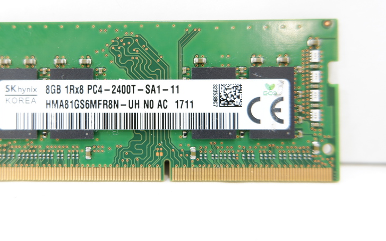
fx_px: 347
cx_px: 142
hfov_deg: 57.4
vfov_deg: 38.2
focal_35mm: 33
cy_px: 97
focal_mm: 15
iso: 200
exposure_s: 1/28
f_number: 3.5
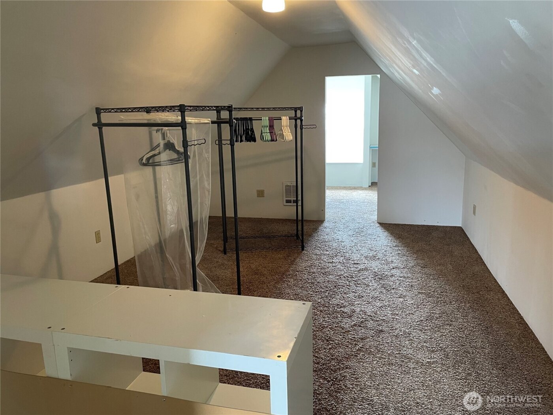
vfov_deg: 53.1
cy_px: 208
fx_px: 415
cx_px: 276
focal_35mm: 26
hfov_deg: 67.3
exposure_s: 1/60
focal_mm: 4.2
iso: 200
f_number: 1.6
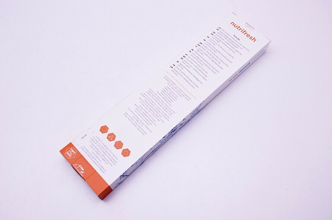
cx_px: 166
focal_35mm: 36
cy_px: 110
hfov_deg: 53.2
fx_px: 332
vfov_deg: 36.8
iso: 400
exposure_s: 1/160
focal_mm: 24
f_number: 5.6
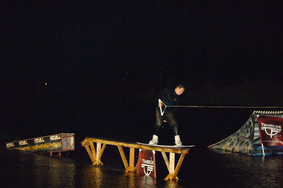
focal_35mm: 123
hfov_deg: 16.7
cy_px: 94
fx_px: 966
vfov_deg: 11.1
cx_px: 142
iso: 800
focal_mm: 82
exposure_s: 1/250
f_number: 2.8
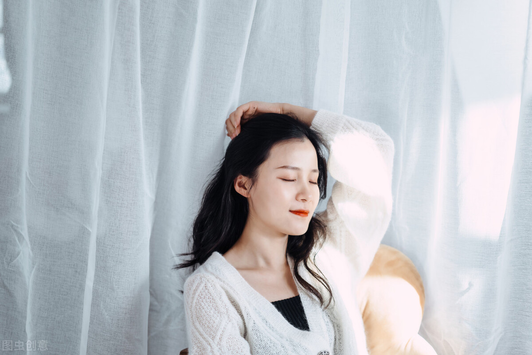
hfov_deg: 36.2
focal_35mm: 55
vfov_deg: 24.6
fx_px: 813
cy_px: 178
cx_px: 266
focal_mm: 55
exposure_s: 1/160
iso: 100
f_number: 1.8
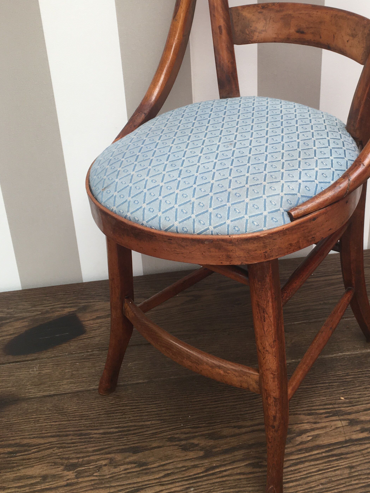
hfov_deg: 34.0
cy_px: 176
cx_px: 250
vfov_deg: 44.3
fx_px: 599
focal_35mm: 42
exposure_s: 1/100
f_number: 2.2
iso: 32
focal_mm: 4.15
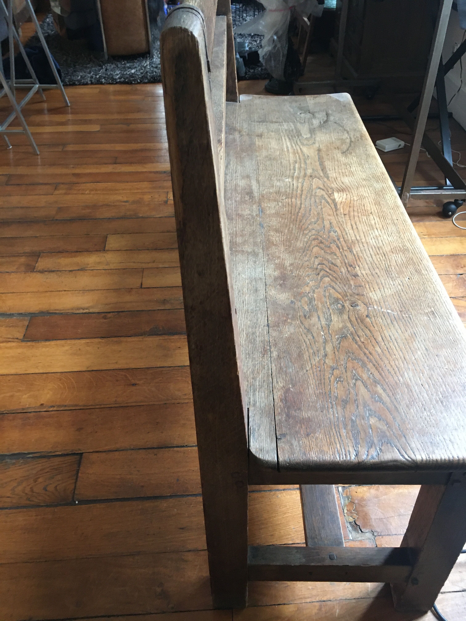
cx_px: 233
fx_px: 521
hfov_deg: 48.2
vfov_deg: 61.7
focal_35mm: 29
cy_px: 310
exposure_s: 1/33
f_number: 2.2
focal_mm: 4.15
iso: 200
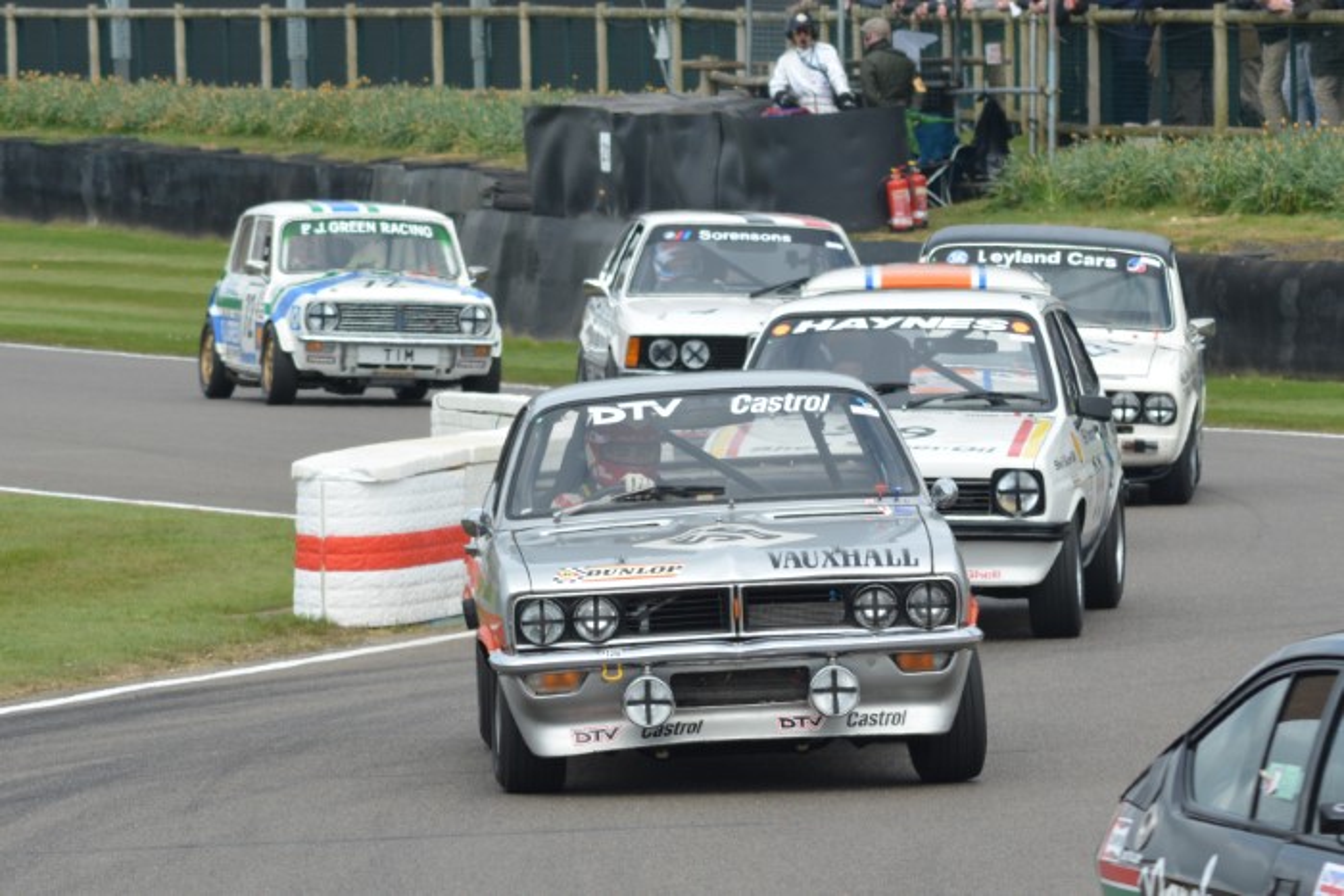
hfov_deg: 9.1
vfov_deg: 6.1
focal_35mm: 225
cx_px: 672
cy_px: 448
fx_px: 8401
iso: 400
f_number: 10
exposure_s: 1/500
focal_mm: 150
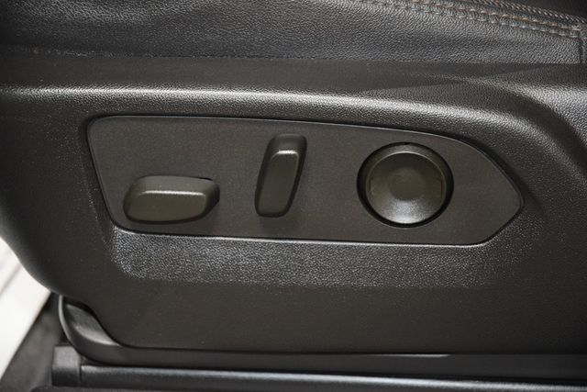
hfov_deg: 19.5
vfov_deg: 13.0
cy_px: 196
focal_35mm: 105
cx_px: 294
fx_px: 1712
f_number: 4.5
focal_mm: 70
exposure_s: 1/40
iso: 3200
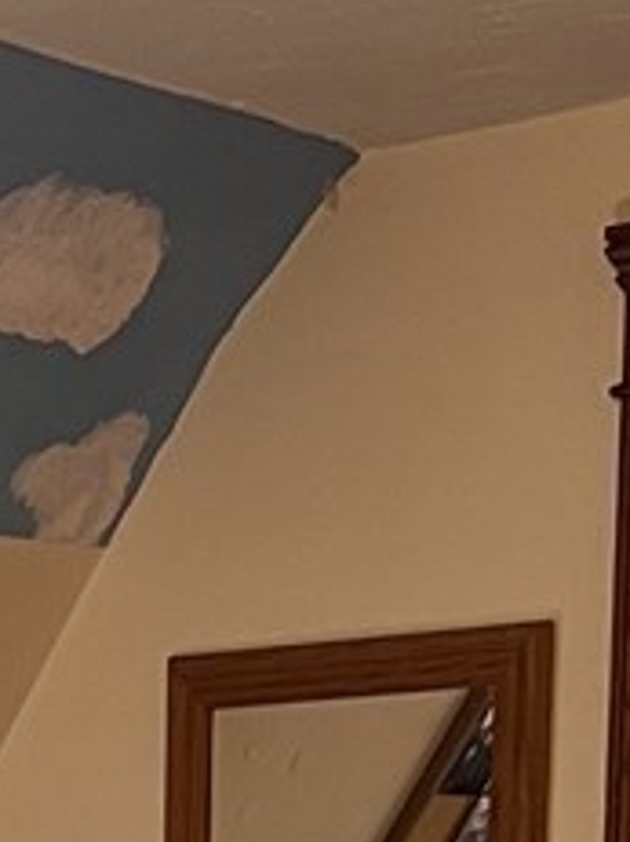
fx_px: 4202
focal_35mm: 173
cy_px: 2140
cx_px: -368
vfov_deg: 9.8
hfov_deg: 8.4
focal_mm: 5.7
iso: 160
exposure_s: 1/60
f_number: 1.5
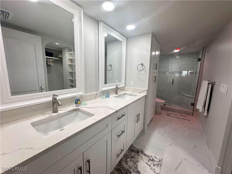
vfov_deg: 85.7
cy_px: 87
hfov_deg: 102.1
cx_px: 116
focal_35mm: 14
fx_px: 94
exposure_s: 1/120
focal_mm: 2.22
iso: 125
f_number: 2.2
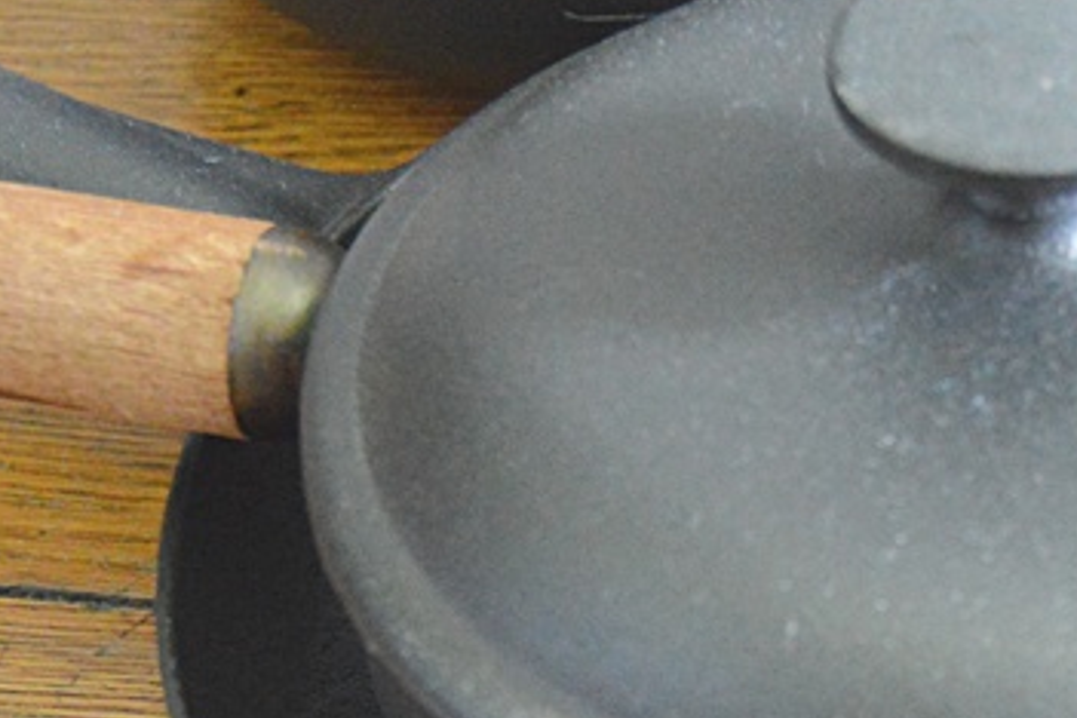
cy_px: 680
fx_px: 3320
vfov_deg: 12.2
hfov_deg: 18.2
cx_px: 908
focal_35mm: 111
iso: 3200
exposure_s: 1/50
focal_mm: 26
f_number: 4
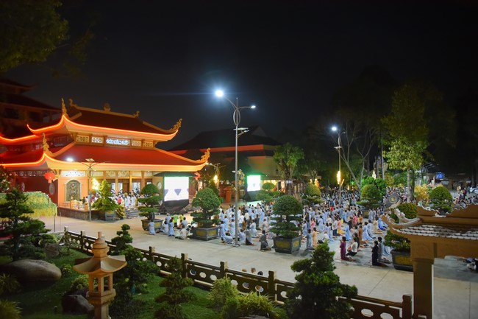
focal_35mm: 24
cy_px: 160
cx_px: 239
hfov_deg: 73.8
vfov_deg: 53.1
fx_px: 319
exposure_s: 1/60
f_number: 4
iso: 2500
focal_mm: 24
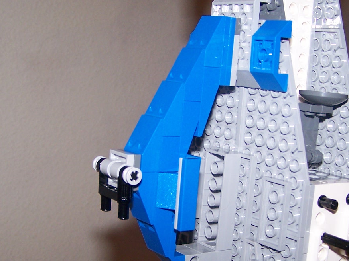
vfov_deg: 22.5
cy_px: 161
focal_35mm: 65
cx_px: 188
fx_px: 655
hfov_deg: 29.8
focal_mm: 6.3
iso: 80
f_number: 2.8
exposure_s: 1/60
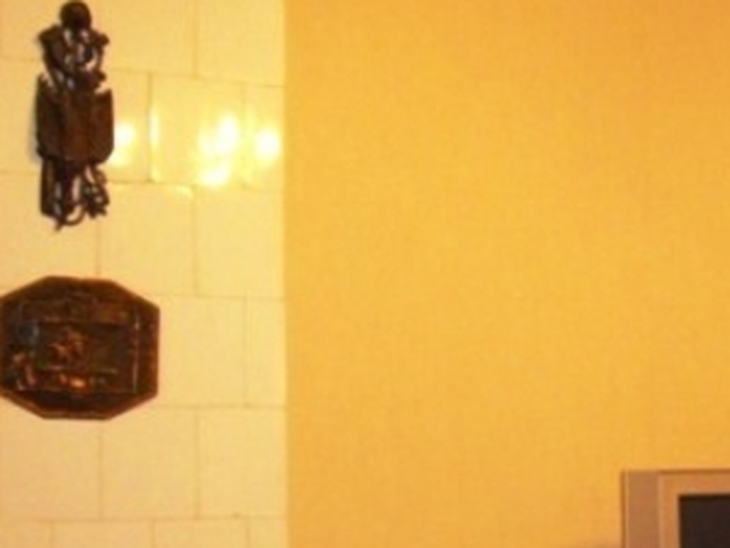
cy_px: 369
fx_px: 2131
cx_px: 779
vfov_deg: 14.6
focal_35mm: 101
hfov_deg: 18.8
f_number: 2.8
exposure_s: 1/80
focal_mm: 7.9
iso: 400
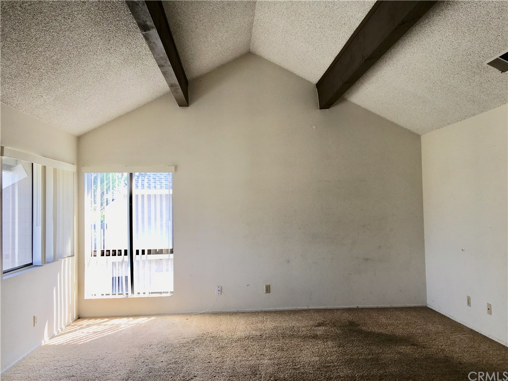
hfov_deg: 61.7
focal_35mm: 29
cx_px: 254
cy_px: 190
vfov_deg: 48.2
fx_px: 426
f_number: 2.2
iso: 25
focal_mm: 4.15
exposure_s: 1/120
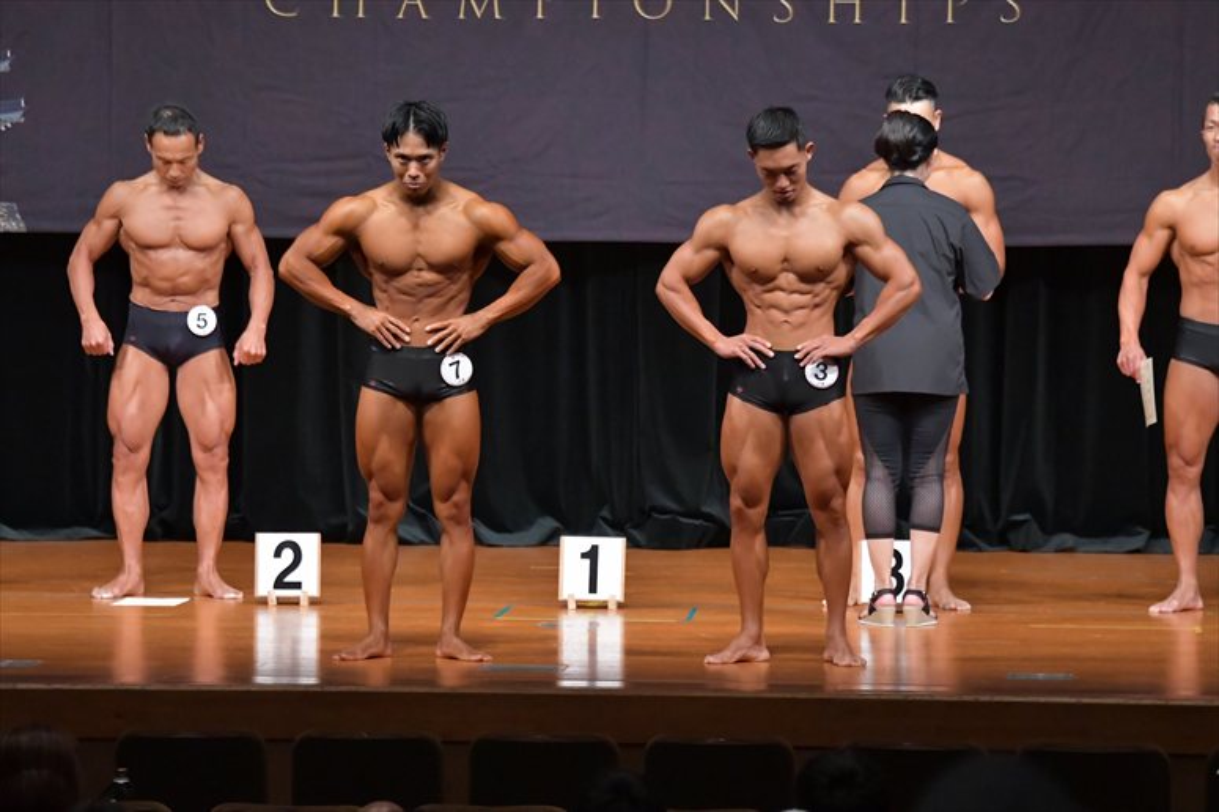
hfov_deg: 10.2
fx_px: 6837
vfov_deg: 6.8
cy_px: 406
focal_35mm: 202
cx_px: 610
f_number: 5.6
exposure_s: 1/400
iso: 6400
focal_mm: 135
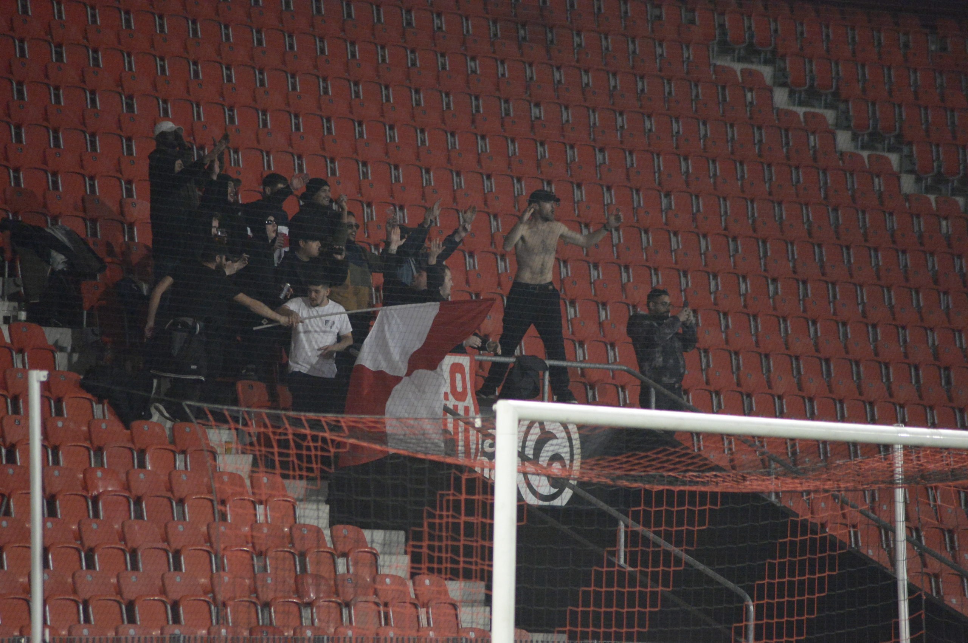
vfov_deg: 4.6
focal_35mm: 300
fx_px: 8058
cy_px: 322
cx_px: 484
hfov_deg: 6.9
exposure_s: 1/640
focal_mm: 300
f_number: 5.6
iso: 12800
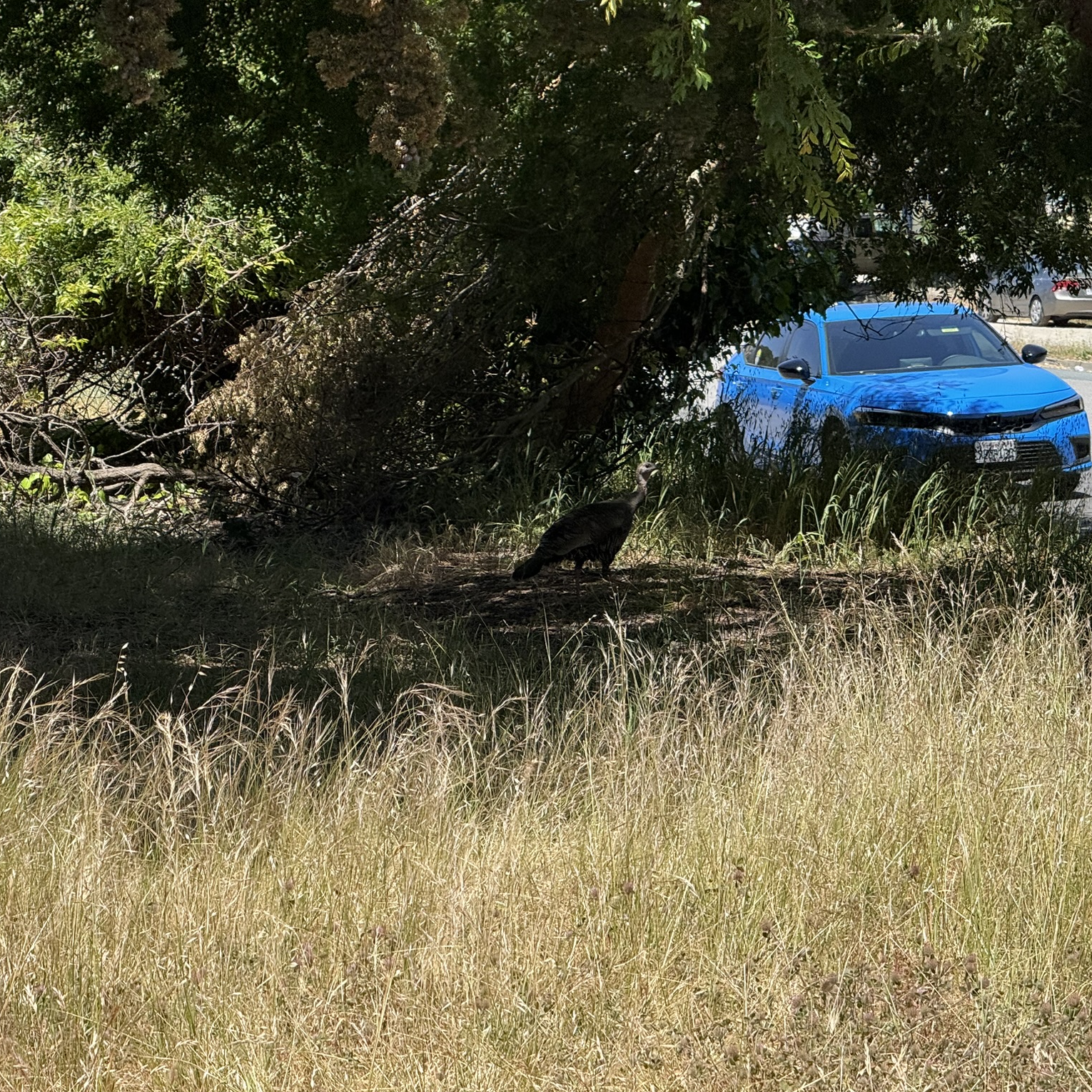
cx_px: 401
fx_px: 5068
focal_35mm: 142
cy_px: 547
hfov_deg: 12.3
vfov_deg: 12.3
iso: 64
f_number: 2.8
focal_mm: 15.66
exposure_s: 1/767
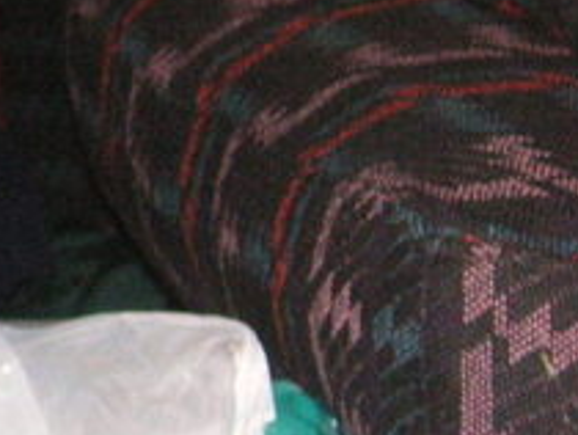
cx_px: -440
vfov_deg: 5.1
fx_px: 4831
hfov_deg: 6.7
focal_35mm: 289
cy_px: 33
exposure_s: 1/90
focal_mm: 12.6
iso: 160
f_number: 4.4
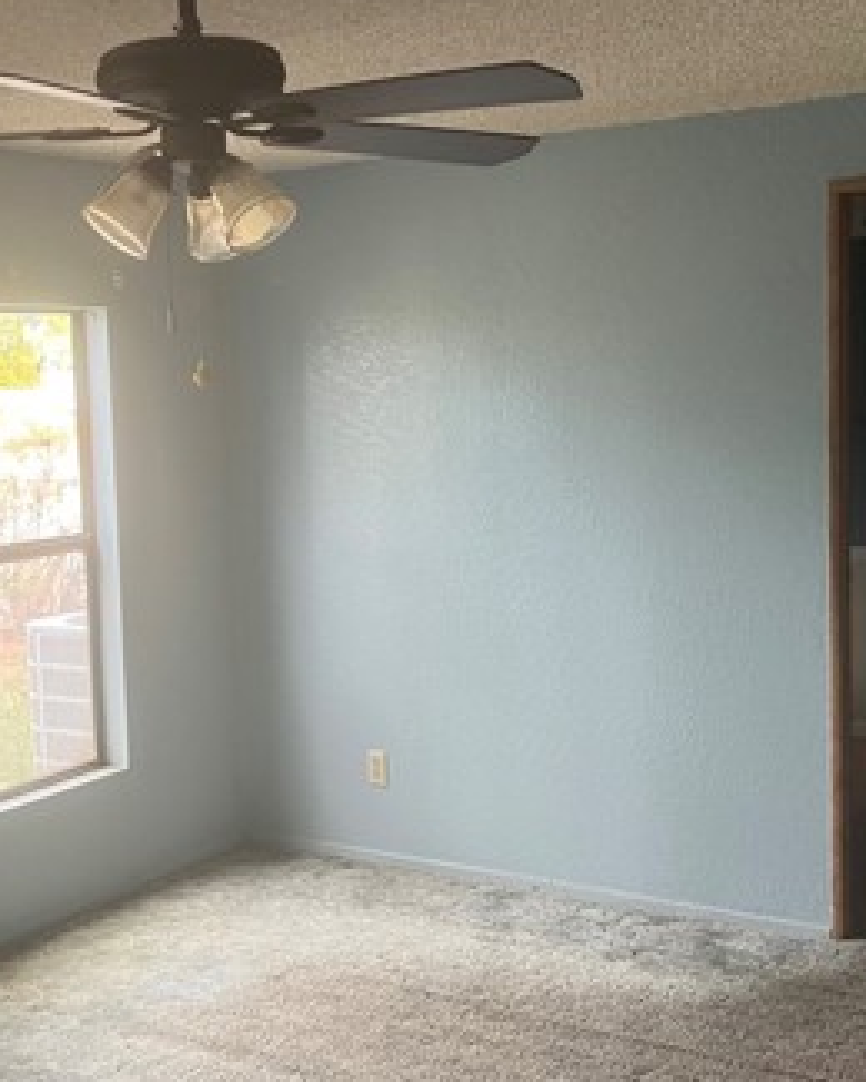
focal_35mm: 50
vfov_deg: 37.3
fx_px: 1602
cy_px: 556
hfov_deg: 30.0
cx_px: 280
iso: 125
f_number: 1.5
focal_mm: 5.7
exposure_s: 1/81
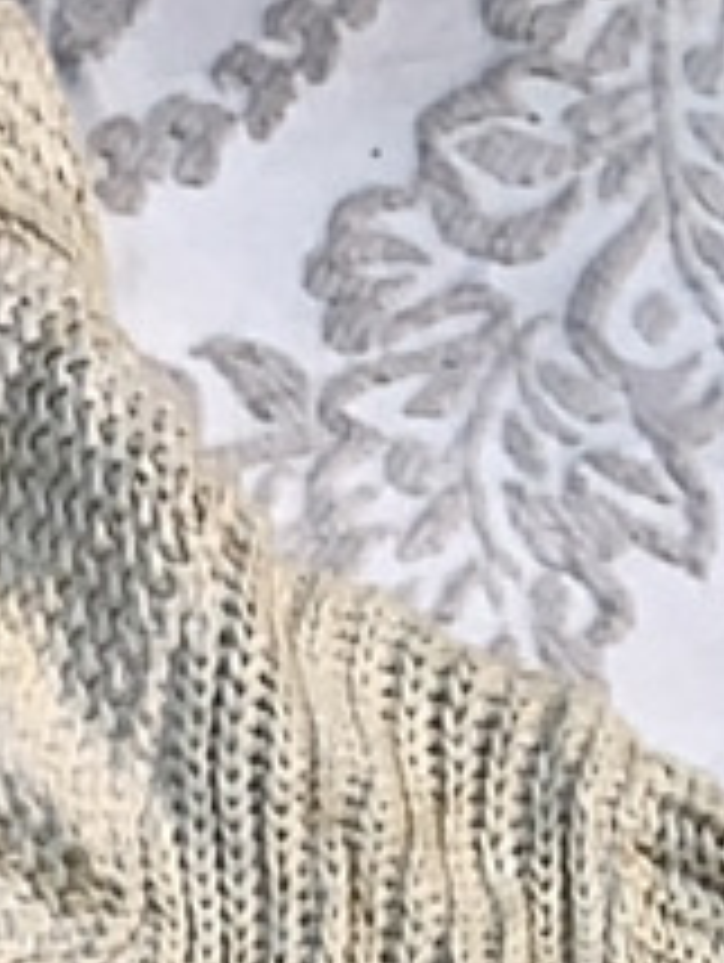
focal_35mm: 131
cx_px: -544
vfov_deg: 12.1
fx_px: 3646
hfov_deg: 10.7
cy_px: 2282
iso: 25
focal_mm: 4.25
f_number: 1.8
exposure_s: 1/100
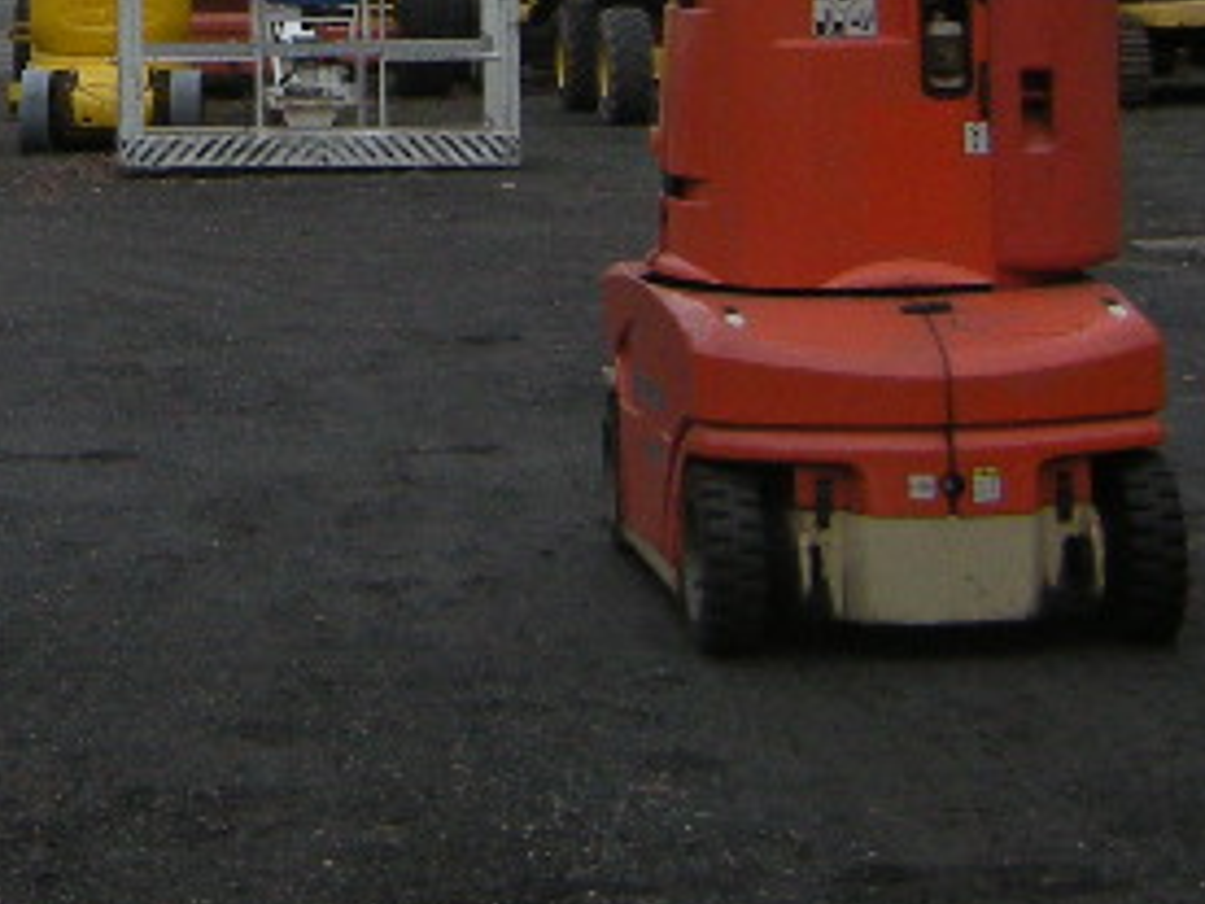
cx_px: 31
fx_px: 3620
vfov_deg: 13.5
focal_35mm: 104
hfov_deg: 18.5
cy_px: -393
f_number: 2.8
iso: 142
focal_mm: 4.7
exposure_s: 1/54.8
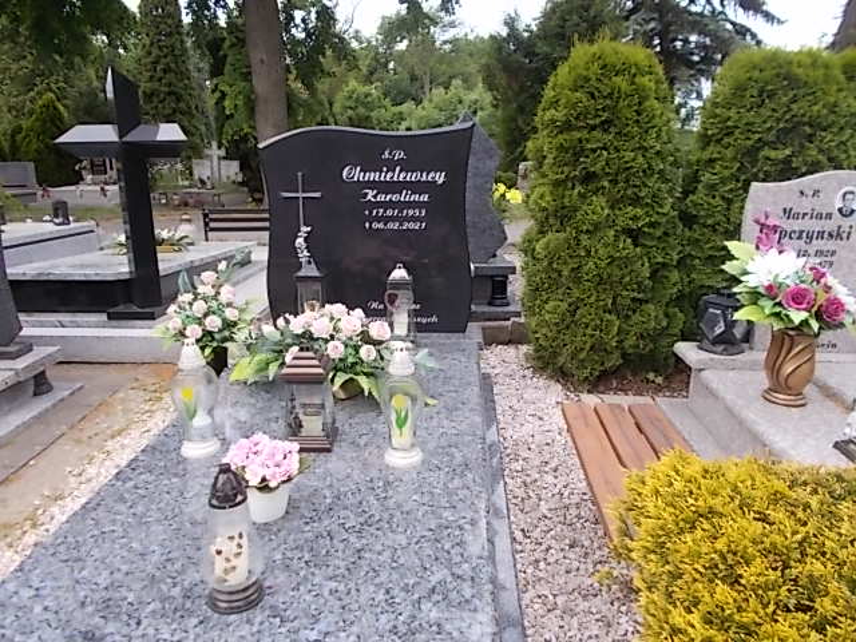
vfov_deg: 53.1
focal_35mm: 26
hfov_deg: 67.3
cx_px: 428
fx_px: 643
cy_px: 321
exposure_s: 1/200
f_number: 3.2
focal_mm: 4.6
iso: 80
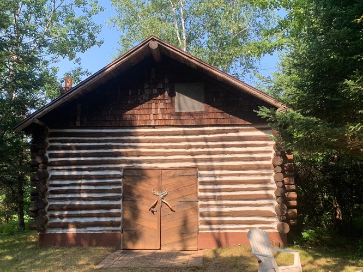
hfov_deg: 46.8
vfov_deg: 35.6
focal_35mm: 40
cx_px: 193
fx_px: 419
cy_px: 178
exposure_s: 1/507
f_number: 1.8
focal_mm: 4.25
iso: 25
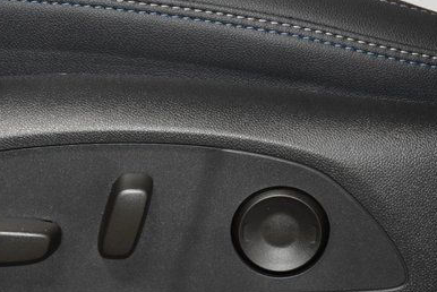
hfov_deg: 11.8
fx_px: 2114
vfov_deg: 7.9
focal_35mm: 174
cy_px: 202
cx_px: 134
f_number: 4.5
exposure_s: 1/80
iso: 3200
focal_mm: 70
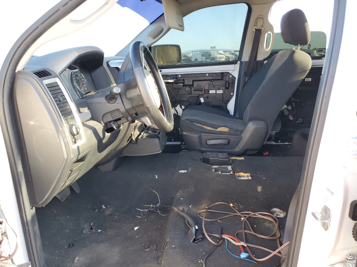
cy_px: 134
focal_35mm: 26
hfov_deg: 67.3
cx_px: 178
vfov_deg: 53.1
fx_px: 268
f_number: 1.5
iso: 70
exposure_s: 1/120
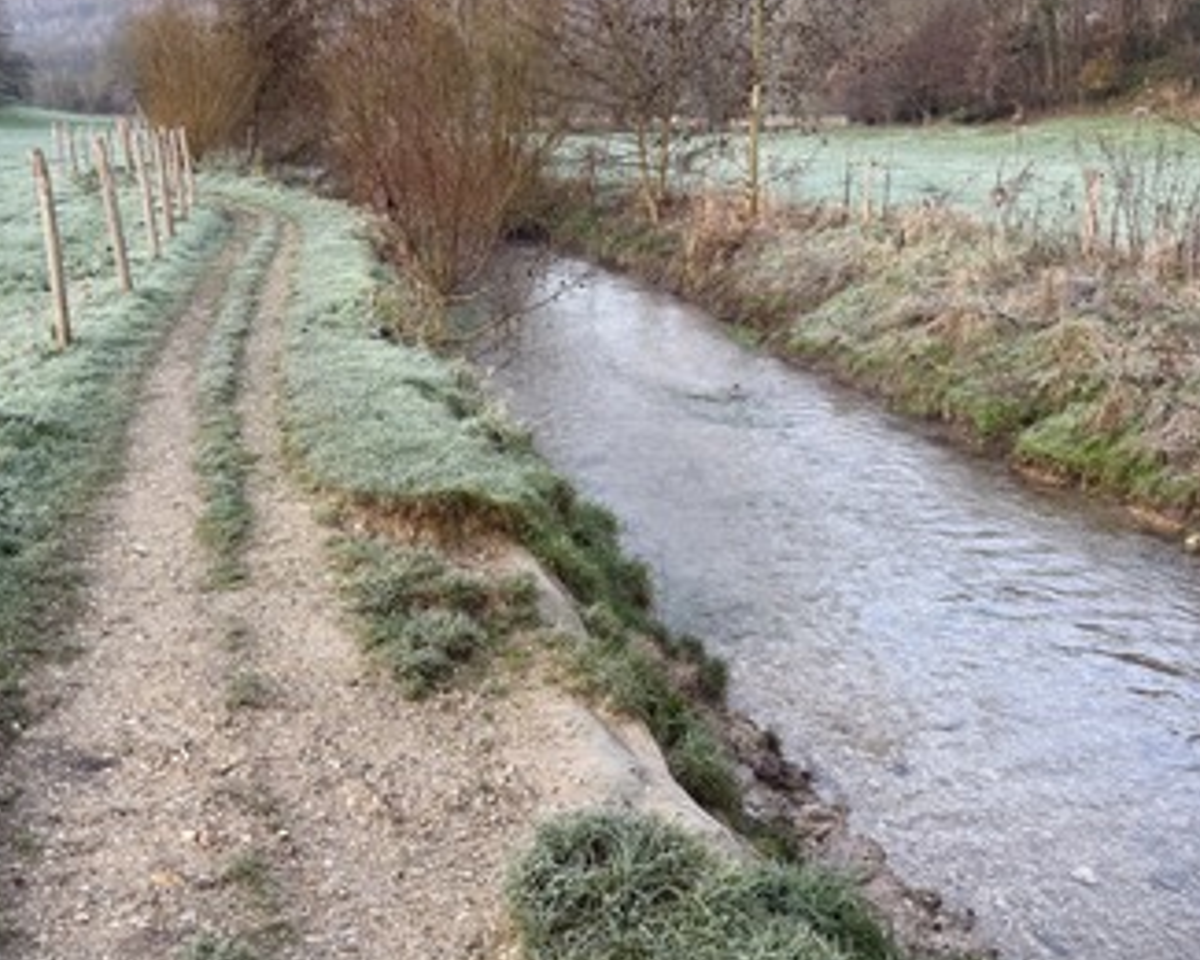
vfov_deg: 41.0
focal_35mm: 36
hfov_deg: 50.3
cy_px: 574
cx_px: 587
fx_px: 1279
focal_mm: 6.76
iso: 64
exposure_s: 1/191
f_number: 1.78
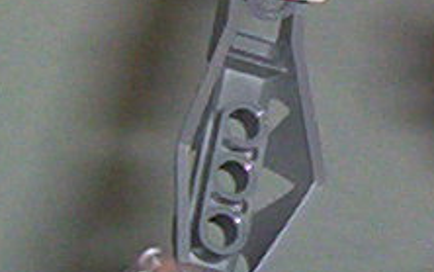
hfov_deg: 6.2
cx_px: 682
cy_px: 20
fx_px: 3976
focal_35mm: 336
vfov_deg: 3.9
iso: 140
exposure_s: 1/60
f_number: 2.73
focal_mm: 5.77
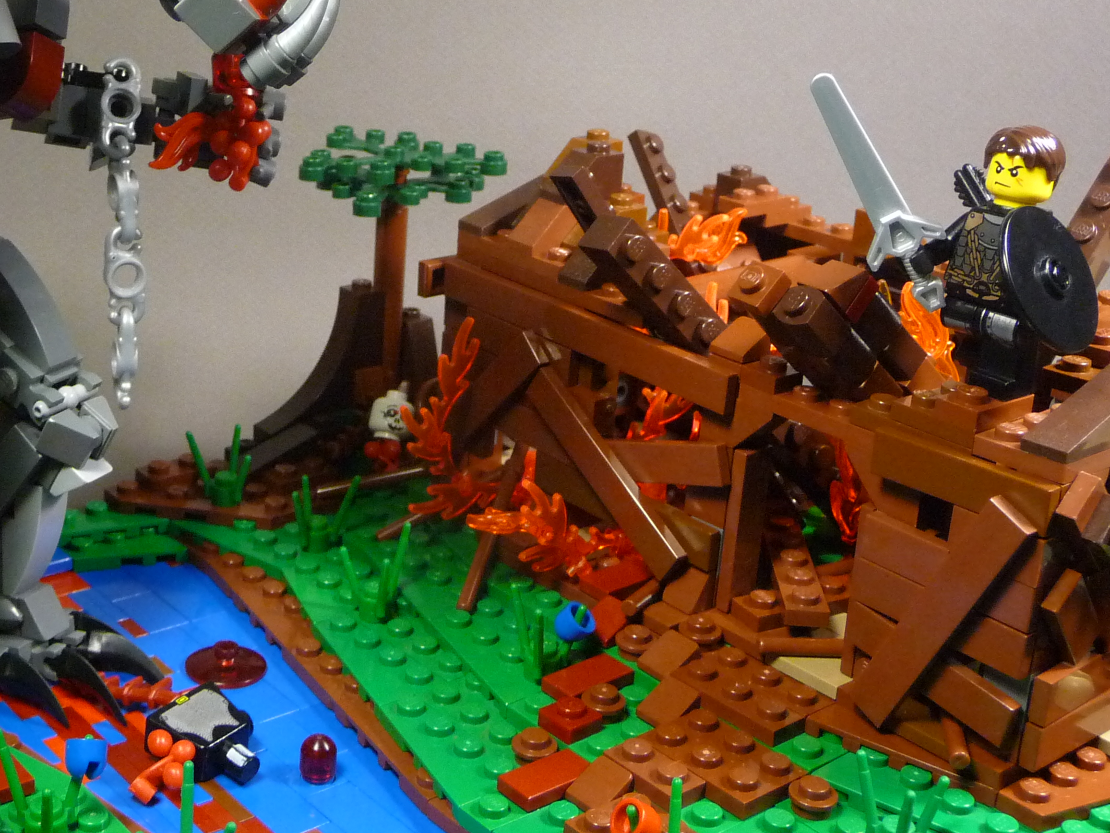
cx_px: 372
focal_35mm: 52
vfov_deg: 27.9
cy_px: 300
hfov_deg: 36.5
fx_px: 1667
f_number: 3.5
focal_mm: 5.3
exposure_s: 1/30
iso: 400
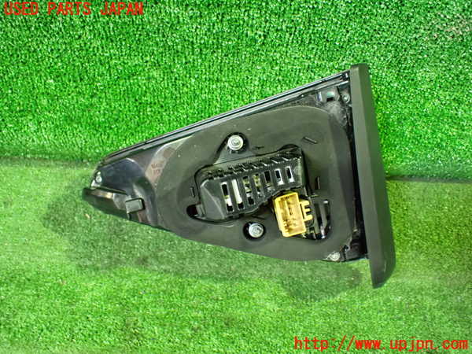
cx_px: 236
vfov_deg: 46.8
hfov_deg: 60.0
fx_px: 409
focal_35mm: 30
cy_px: 177
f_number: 2.3
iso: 1250
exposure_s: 1/30
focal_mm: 5.4
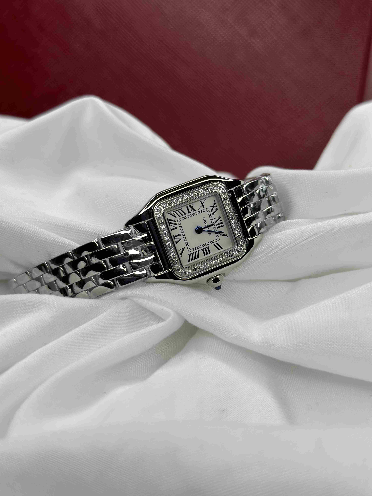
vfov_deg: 39.7
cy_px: 248
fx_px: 688
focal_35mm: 48
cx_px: 186
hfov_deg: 30.3
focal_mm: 6.86
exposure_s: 1/1133
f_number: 1.78
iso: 80
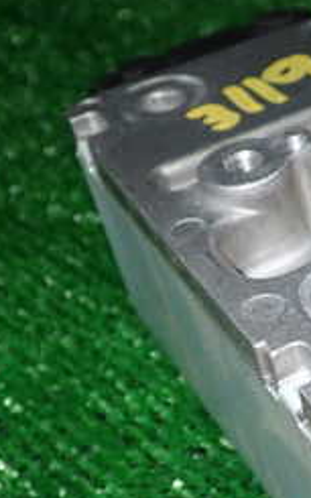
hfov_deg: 14.3
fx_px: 1126
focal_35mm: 83
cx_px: 520
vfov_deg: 24.9
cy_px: 268
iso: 200
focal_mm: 5.79
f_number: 7.1
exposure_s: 1/30
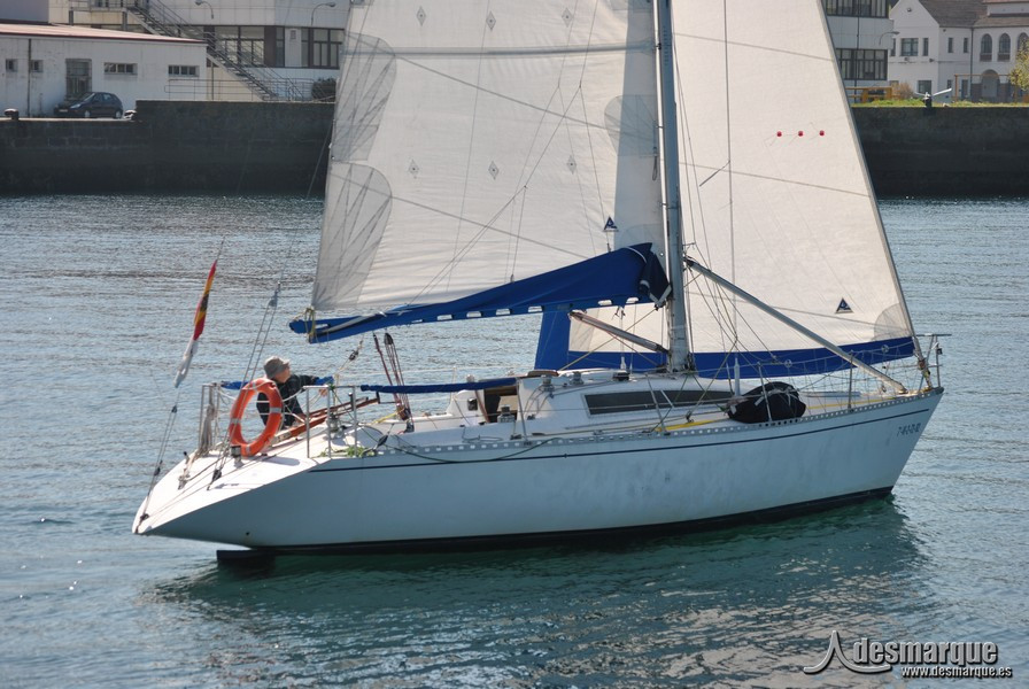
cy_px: 344
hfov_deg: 16.1
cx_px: 514
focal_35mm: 128
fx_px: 3649
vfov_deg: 10.8
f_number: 5.6
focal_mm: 85
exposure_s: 1/500
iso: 100
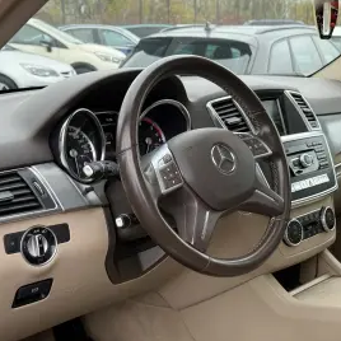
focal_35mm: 57
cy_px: 170
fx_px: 635
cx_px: 197
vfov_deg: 30.0
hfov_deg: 30.0
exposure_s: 1/186
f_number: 1.78
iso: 64
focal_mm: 6.76
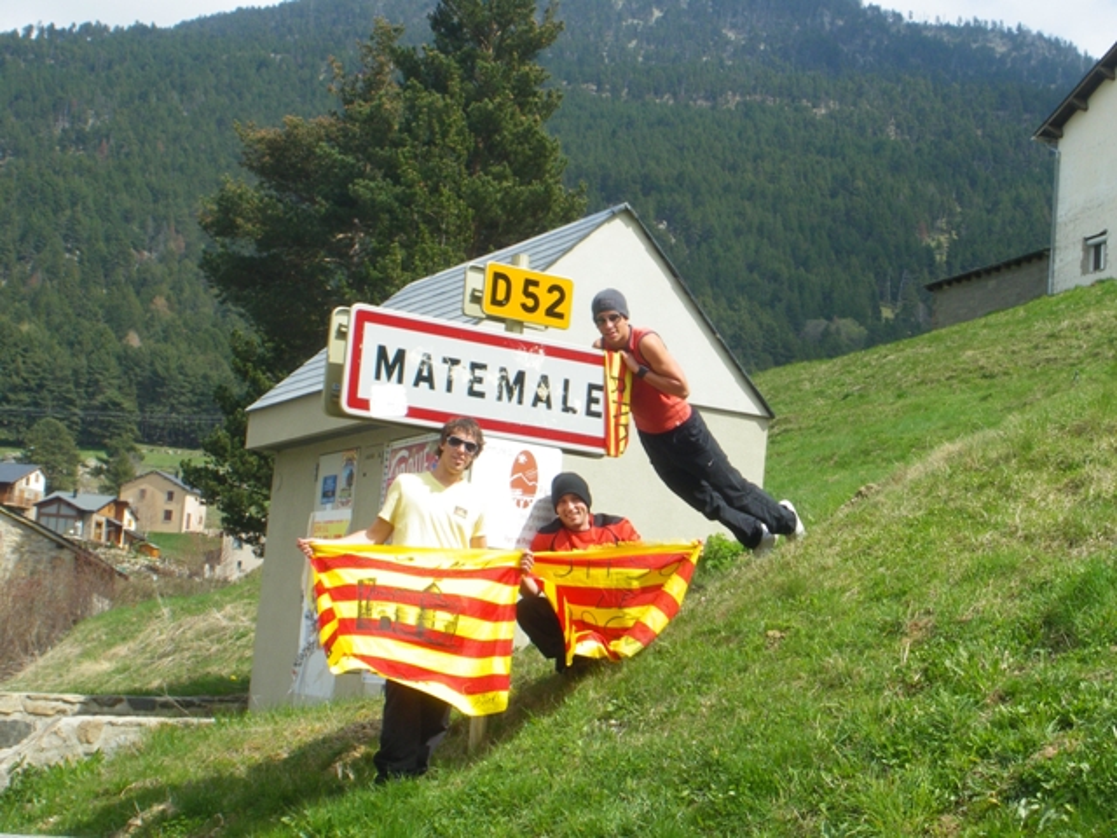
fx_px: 1646
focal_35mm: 51
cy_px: 419
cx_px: 558
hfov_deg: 37.5
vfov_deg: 28.6
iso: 64
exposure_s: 1/160
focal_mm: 9
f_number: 6.8
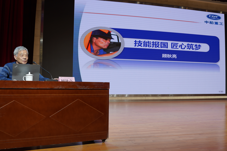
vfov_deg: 36.9
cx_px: 114
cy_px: 76
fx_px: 227
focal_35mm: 36
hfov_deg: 53.1
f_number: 4
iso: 160
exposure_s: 1/160
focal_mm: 24
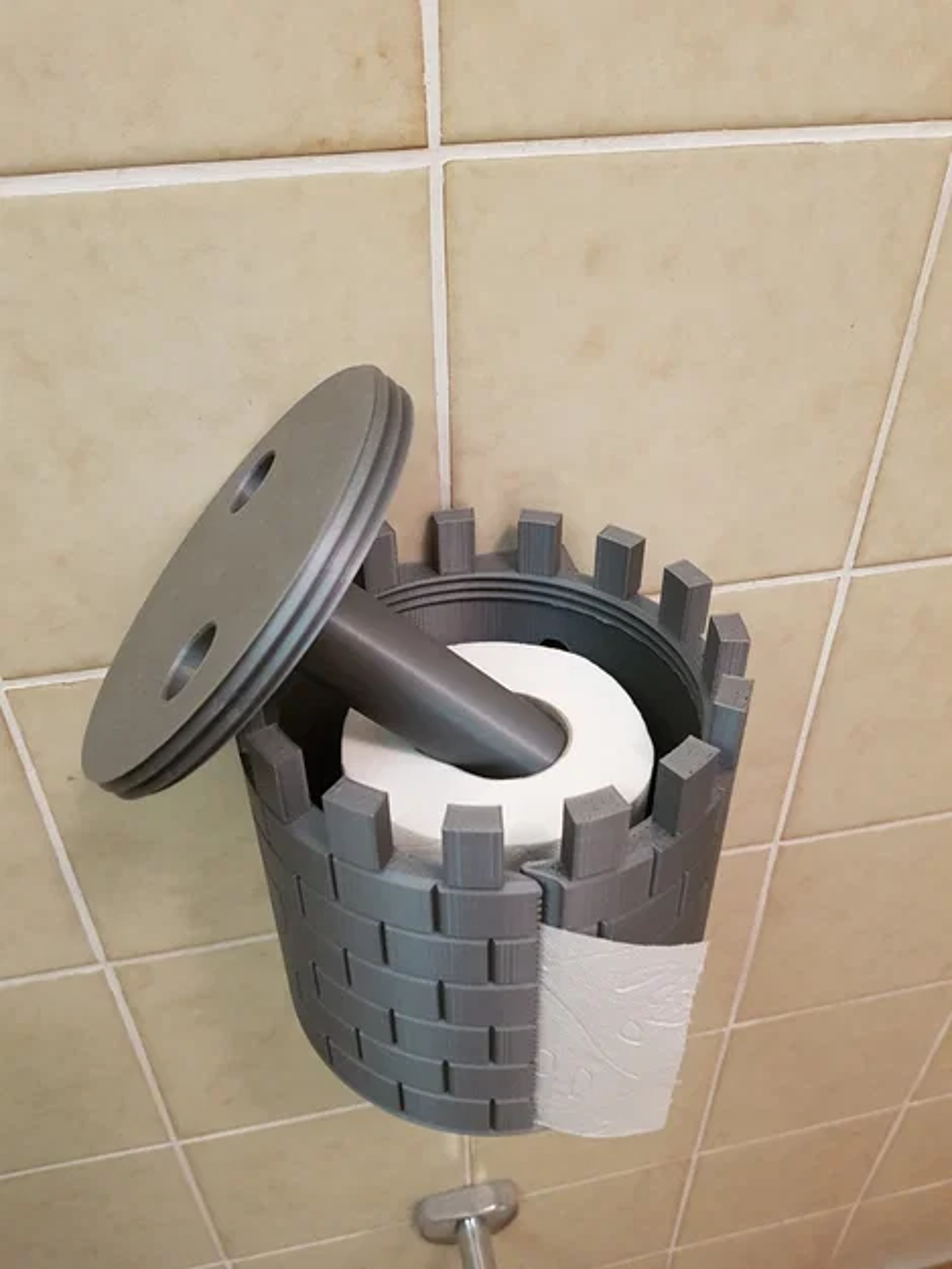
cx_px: 476
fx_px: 953
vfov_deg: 67.3
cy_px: 634
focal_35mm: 26
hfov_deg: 53.1
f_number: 1.7
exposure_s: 1/17
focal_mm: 4.2
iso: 250
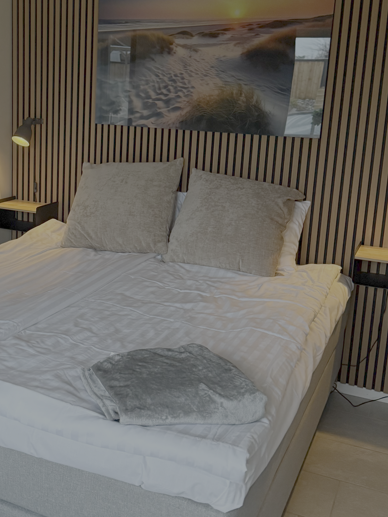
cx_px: 107
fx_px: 658
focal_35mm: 44
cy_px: 206
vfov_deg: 42.7
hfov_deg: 32.4
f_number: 1.78
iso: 640
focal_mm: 6.76
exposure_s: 1/33
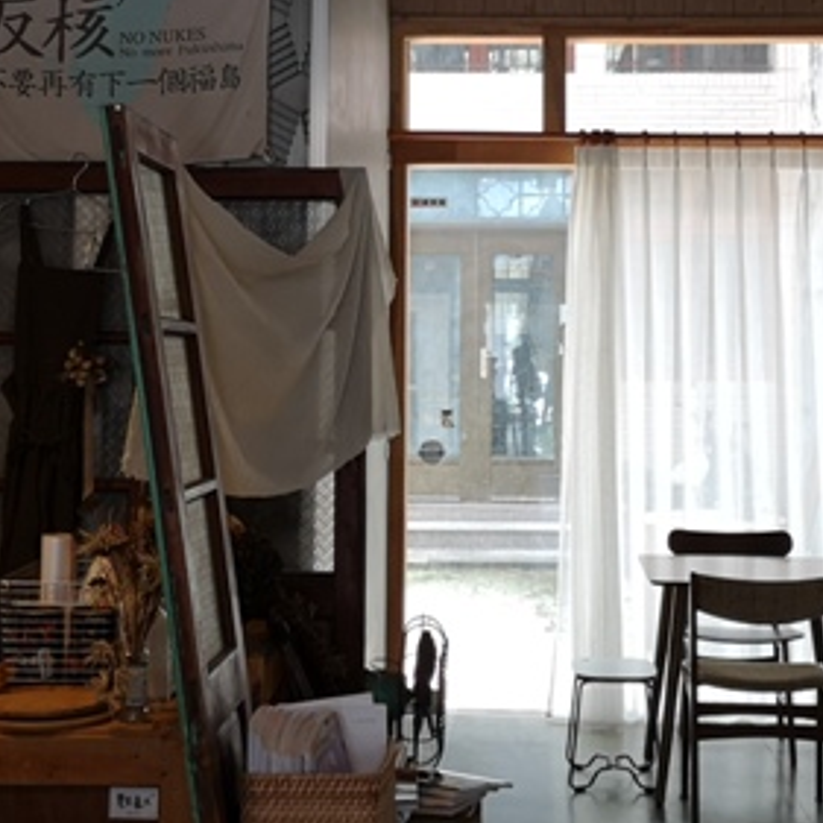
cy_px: 185
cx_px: 460
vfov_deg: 25.0
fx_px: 1829
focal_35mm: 68
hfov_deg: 25.3
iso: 100
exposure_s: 1/60
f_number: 1.8
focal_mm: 3.95
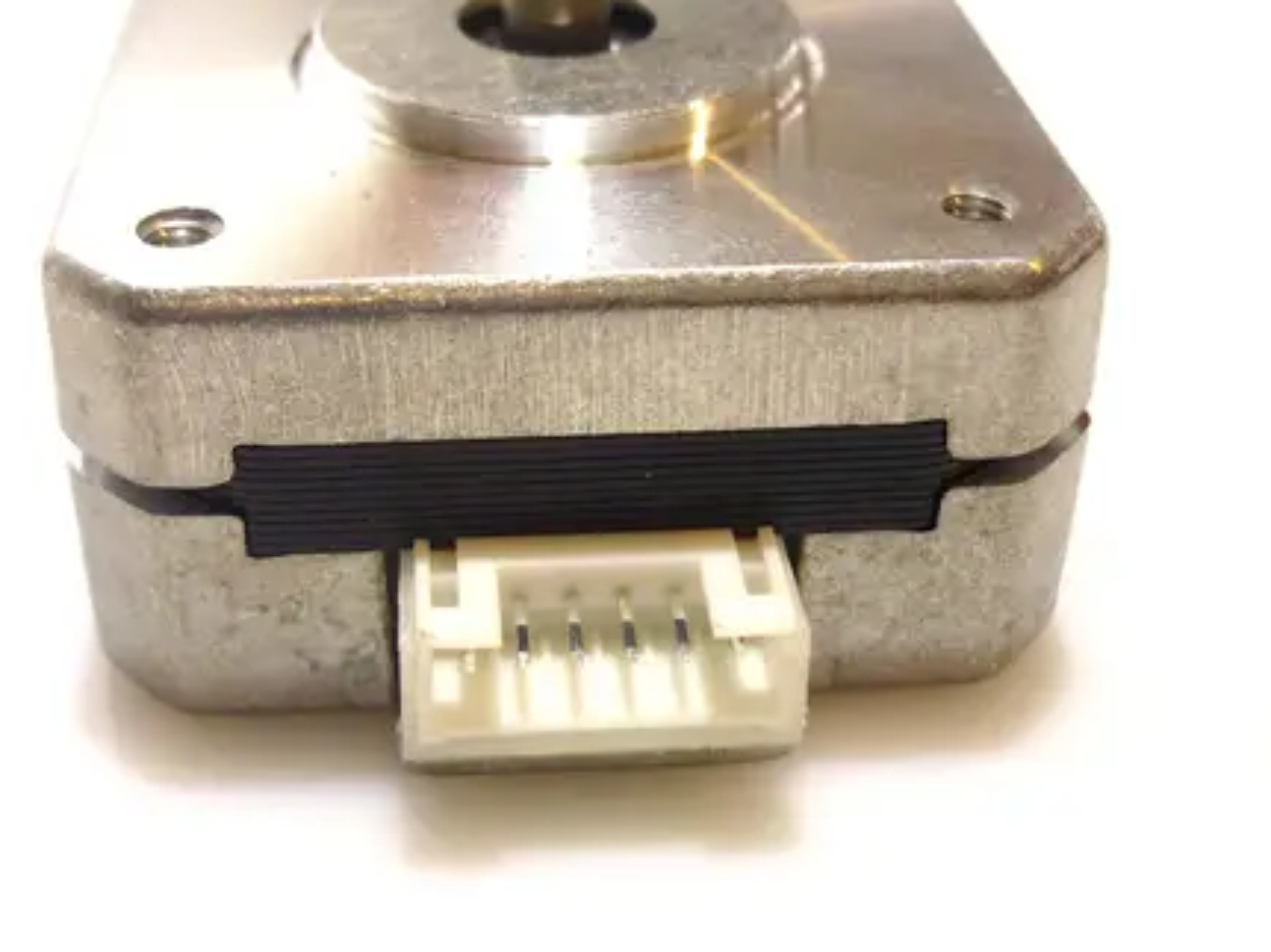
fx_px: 1799
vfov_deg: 29.3
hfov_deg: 38.7
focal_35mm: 49
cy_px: 251
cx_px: 504
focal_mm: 5.5
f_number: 2.8
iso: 80
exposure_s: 1/50
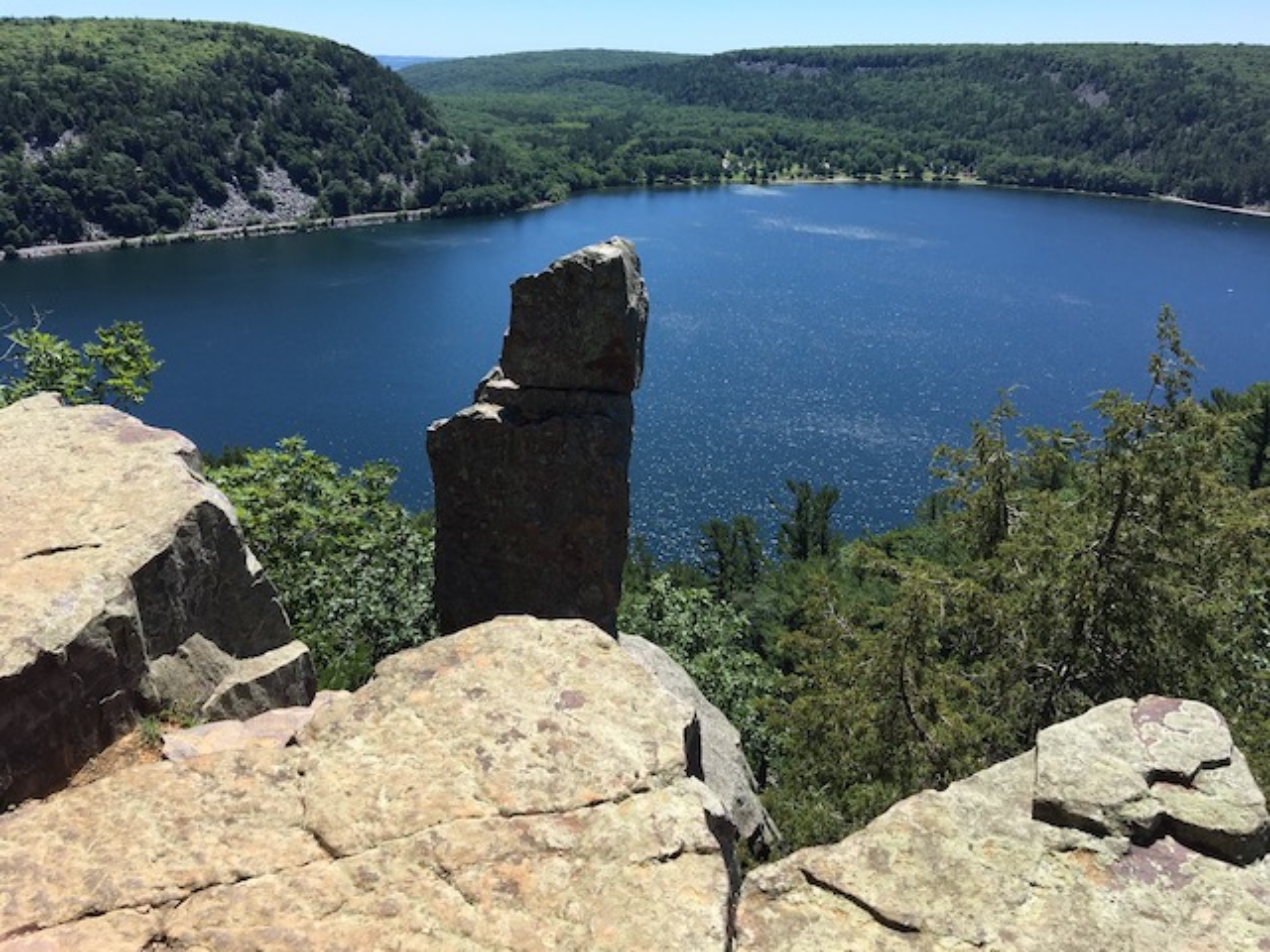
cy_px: 476
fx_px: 1064
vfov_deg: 48.2
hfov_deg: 61.7
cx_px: 635
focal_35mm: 29
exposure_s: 1/1148
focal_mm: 4.15
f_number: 2.2
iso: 25
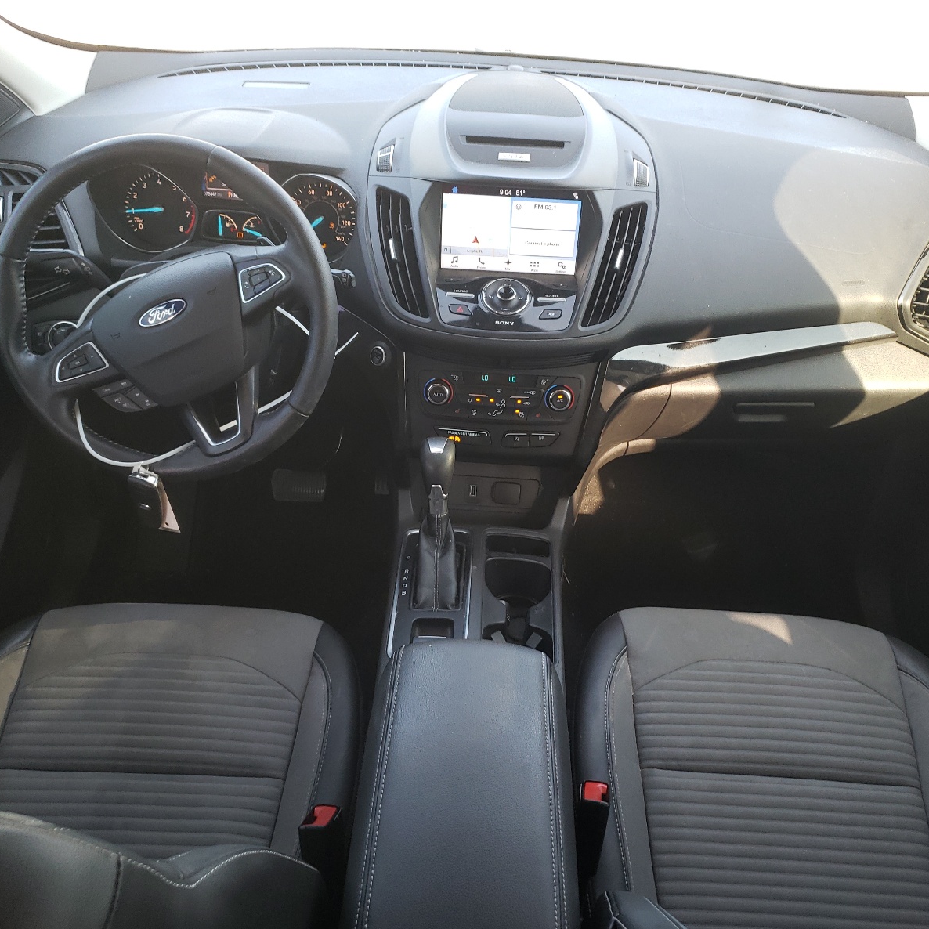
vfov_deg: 52.5
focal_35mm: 31
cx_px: 482
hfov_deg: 52.5
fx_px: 941
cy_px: 465
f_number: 1.5
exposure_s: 1/120
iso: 93
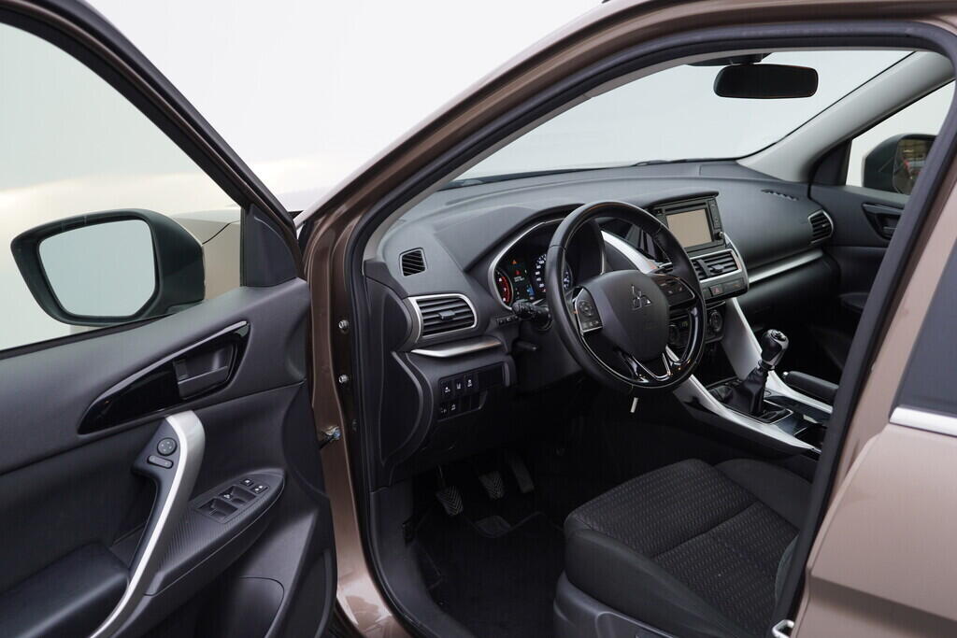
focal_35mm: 36
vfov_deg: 36.9
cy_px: 319
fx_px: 957
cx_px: 478
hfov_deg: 53.1
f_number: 3.5
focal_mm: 24
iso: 125
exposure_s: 1/60
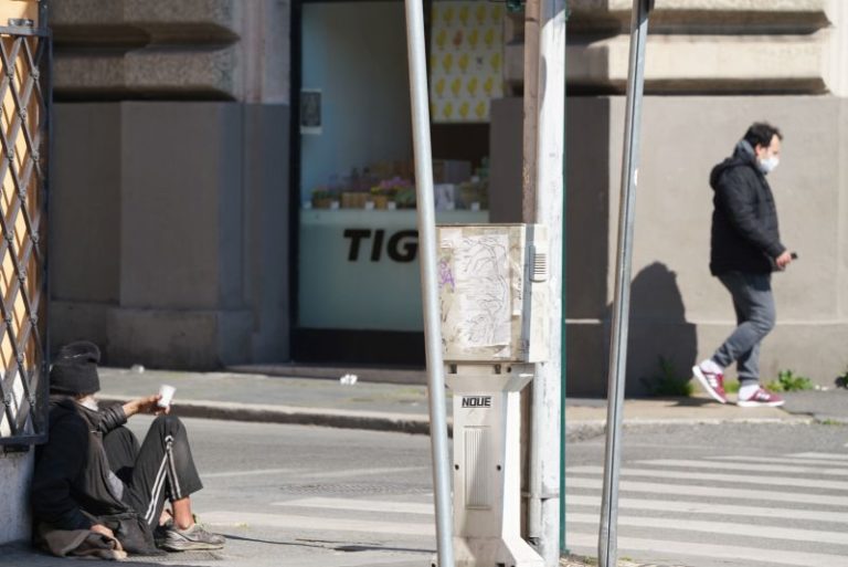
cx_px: 424
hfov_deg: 7.0
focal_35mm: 294
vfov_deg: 4.7
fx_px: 6929
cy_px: 284
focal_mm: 294
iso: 200
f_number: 9
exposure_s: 1/250
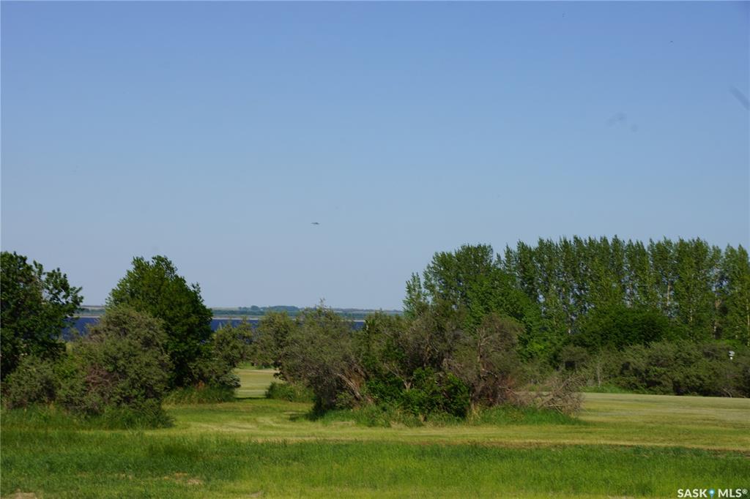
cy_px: 250
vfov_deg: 16.5
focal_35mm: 82
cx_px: 375
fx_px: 1718
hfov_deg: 24.6
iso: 100
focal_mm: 55
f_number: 13
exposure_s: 1/200
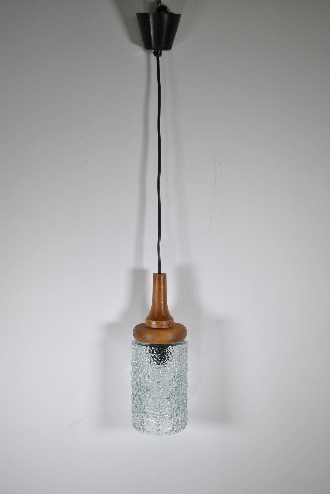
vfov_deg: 43.6
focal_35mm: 45
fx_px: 617
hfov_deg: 29.9
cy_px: 247
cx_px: 165
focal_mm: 30
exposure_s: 1/80
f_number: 4.5
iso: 100
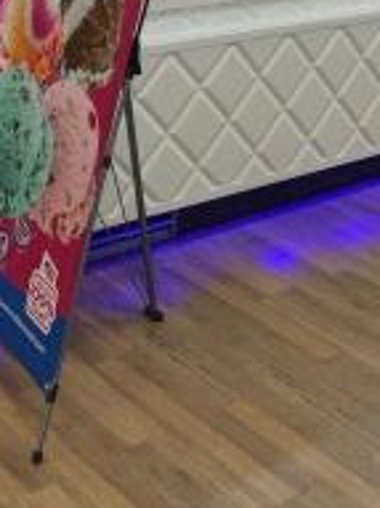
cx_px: 104
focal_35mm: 68
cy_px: -37
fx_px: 996
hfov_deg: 21.4
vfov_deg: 26.5
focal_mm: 4.15
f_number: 2.2
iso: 40
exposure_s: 1/50
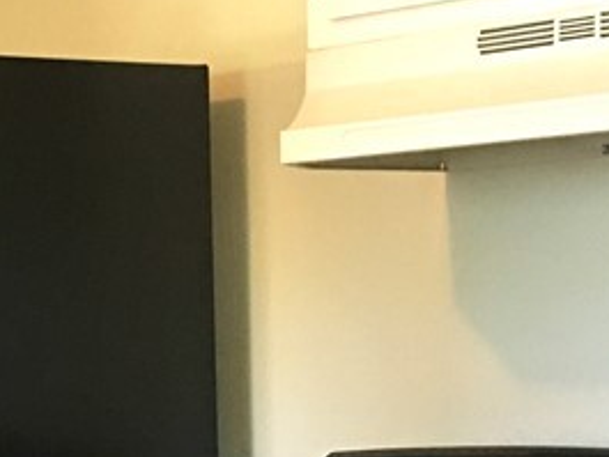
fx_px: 1971
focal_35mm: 112
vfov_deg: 12.9
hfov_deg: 16.5
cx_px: -207
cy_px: 563
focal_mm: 4.15
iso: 80
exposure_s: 1/15
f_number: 2.2
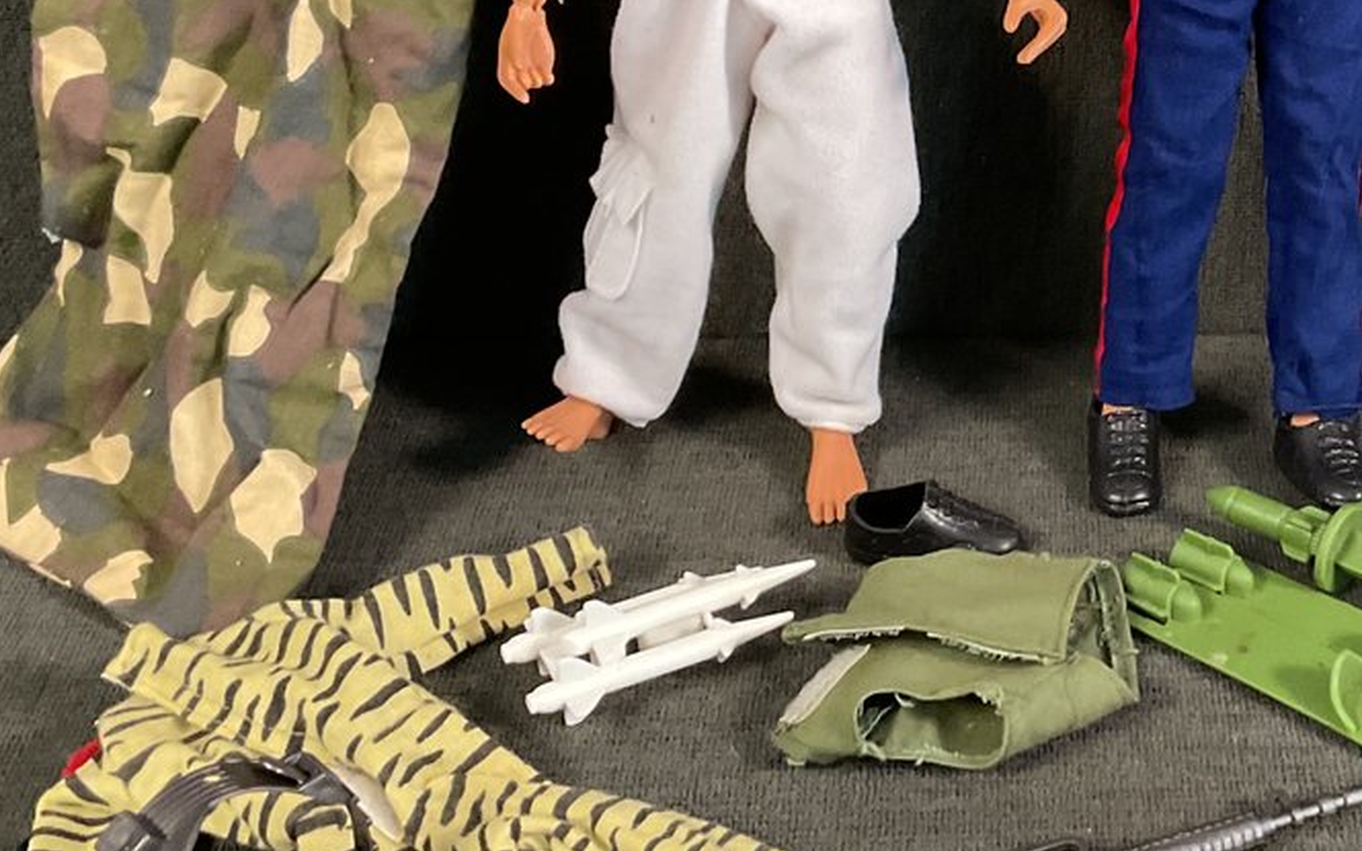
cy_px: 270
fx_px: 2598
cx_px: 1174
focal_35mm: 70
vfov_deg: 18.5
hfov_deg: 28.5
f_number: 1.8
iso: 250
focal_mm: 3
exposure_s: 1/40
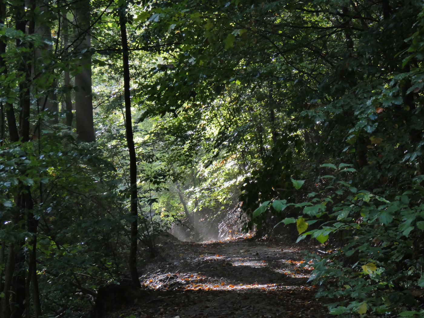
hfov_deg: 9.7
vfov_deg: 7.2
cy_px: 159
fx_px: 2511
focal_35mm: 205
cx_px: 212
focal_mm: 36.8
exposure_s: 1/80
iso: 400
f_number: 5.5
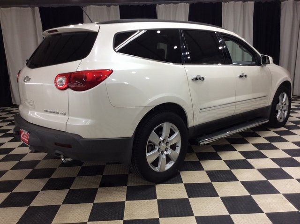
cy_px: 112
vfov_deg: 44.1
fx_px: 277
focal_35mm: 32
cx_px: 150
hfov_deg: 56.9
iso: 40
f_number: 2.4
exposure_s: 1/30
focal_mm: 3.3
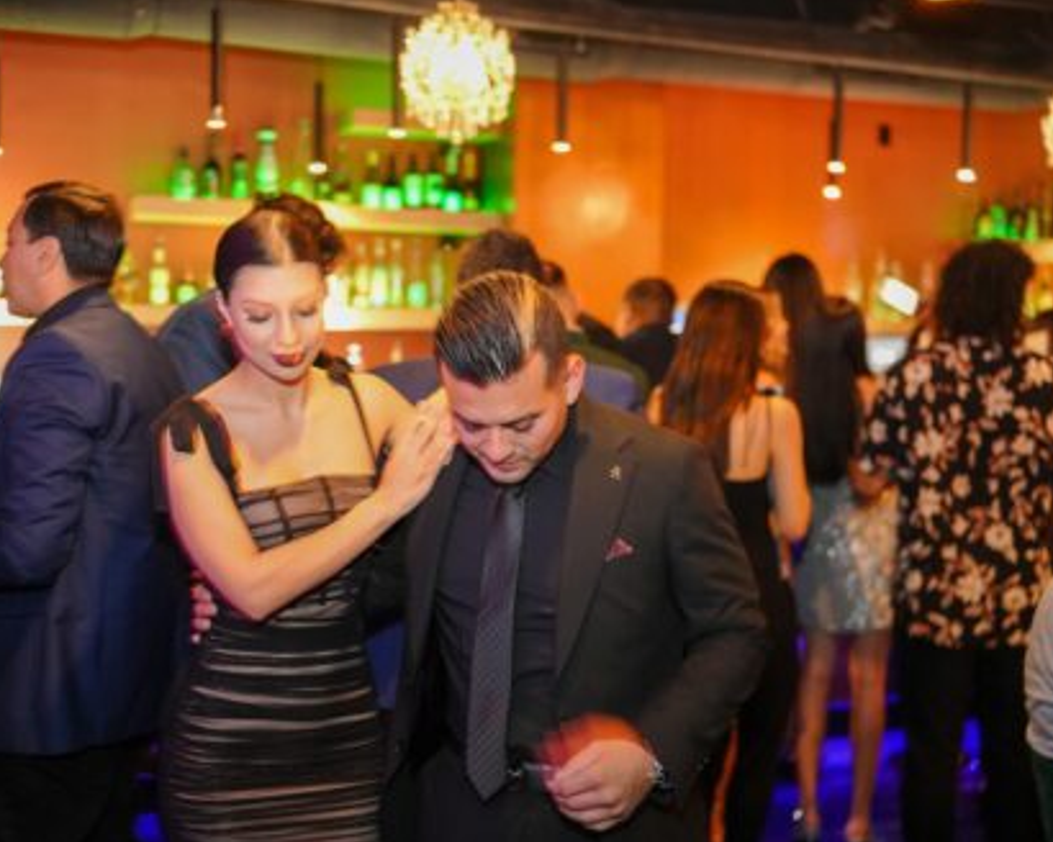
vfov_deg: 37.3
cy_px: 420
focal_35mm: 40
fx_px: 1247
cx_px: 421
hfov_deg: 45.5
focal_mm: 35
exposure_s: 1/13
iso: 4000
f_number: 2
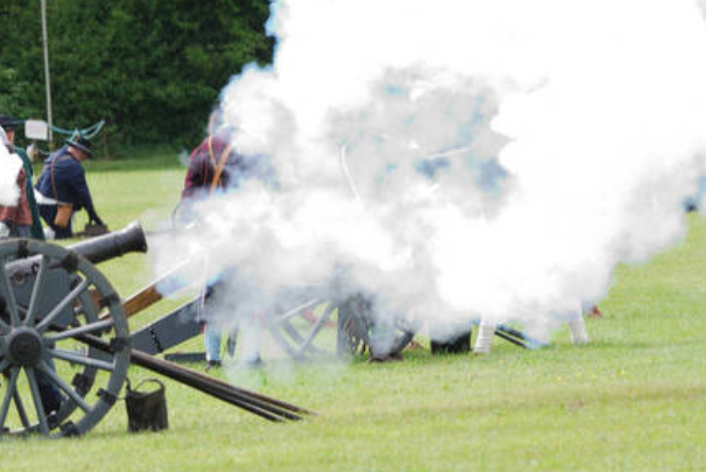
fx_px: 8889
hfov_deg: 4.5
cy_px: 166
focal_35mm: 453
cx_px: 291
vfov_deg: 3.0
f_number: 5.3
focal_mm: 185
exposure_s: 1/320
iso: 280
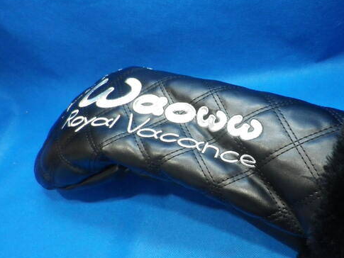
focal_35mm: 33
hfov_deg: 54.4
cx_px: 225
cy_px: 137
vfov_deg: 42.9
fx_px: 328
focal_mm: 4.5
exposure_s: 1/30
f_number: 3.5
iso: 400
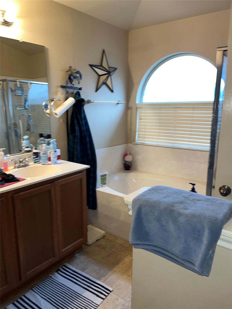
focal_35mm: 26
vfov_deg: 67.3
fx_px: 232
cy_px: 154
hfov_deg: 53.1
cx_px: 116
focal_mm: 5.1
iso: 50
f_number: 1.6
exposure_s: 1/30
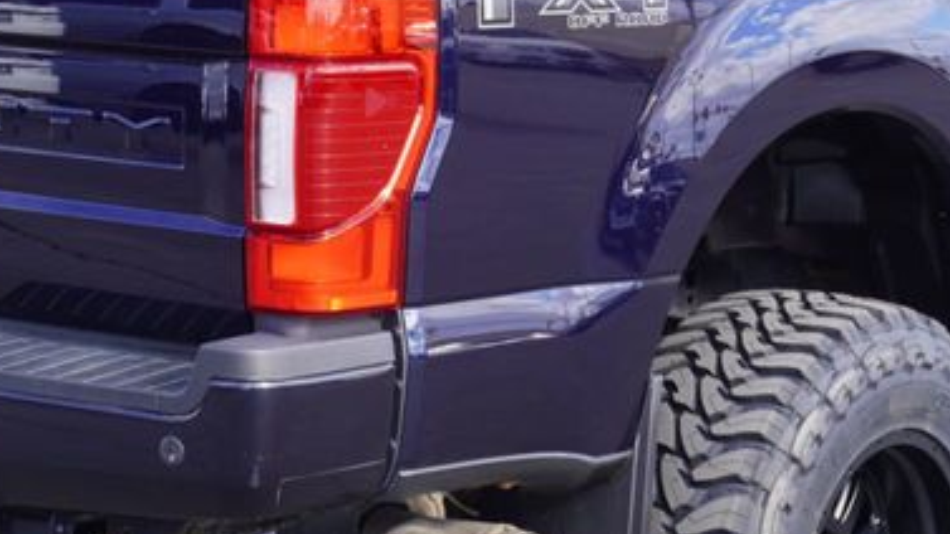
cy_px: 264
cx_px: 567
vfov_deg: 10.5
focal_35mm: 115
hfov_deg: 18.5
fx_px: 2907
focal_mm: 27
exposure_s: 1/80
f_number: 6.3
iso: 100
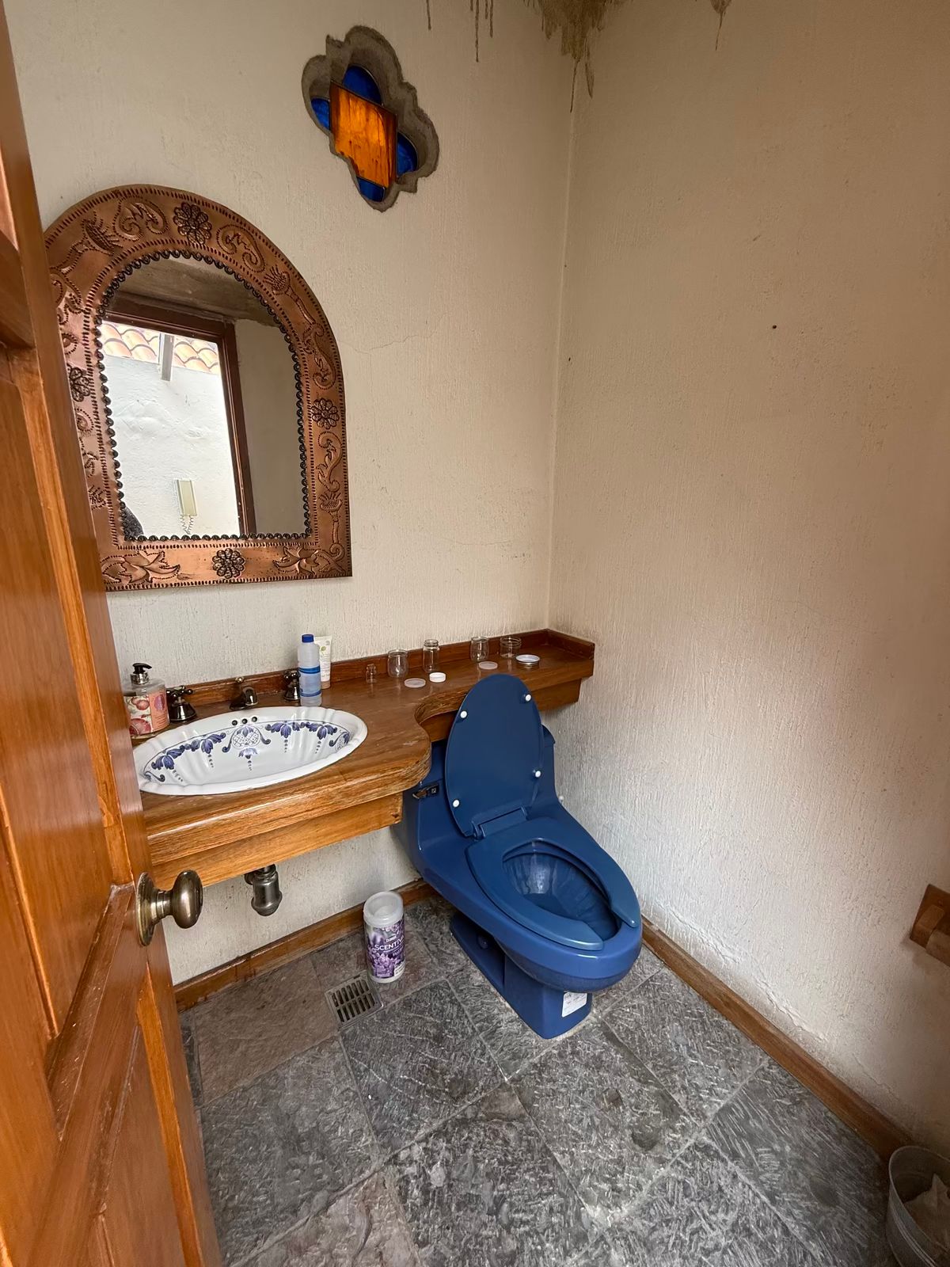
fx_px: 512
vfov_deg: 102.1
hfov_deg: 85.7
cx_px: 475
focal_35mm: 14
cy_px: 634
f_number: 2.2
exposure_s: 1/99
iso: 160
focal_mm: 2.22
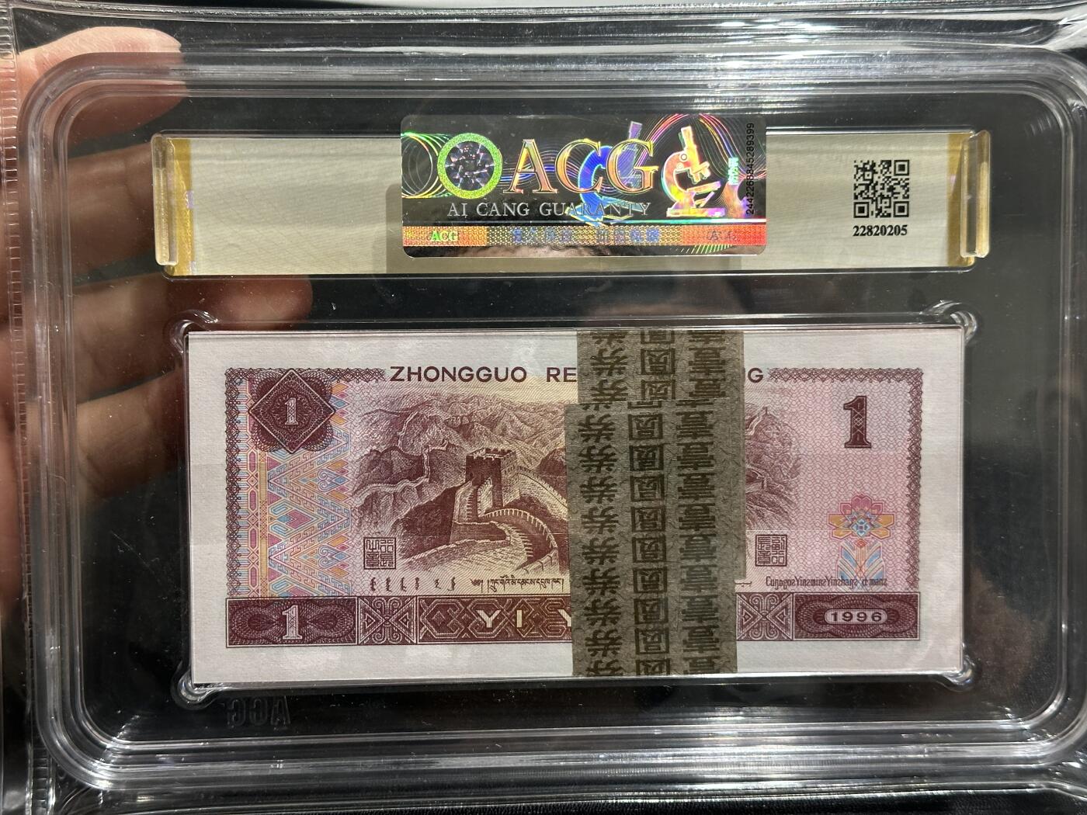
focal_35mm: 48
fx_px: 1507
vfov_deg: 30.3
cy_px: 408
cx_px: 544
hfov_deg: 39.7
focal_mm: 6.86
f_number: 1.78
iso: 200
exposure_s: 1/50
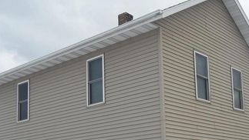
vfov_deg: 21.6
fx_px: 357
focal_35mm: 54
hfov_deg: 38.2
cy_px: 132
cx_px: 161
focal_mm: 5.7
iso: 80
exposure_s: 1/125
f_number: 8.8
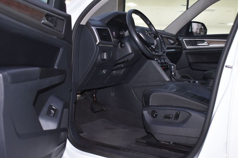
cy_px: 77
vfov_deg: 30.1
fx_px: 294
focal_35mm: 45
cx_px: 121
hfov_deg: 44.1
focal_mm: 29
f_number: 4.2
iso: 1600
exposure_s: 1/60
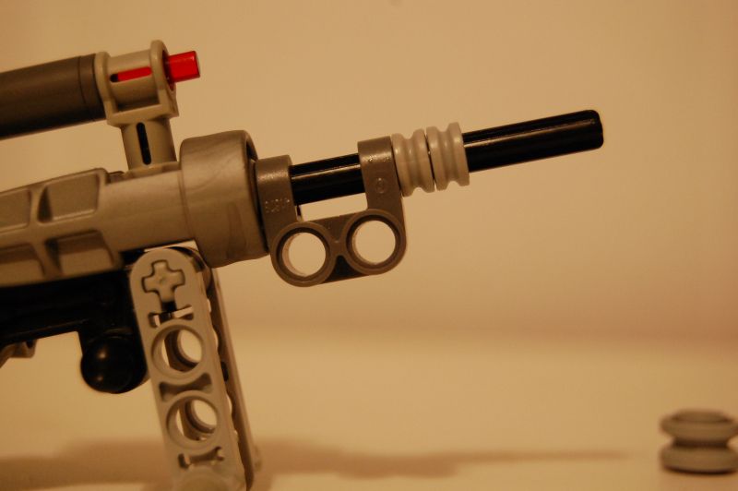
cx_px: 369
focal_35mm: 69
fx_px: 1413
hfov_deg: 29.3
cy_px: 246
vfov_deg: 19.7
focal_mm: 46
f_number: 5.3
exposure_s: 1/8
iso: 1400
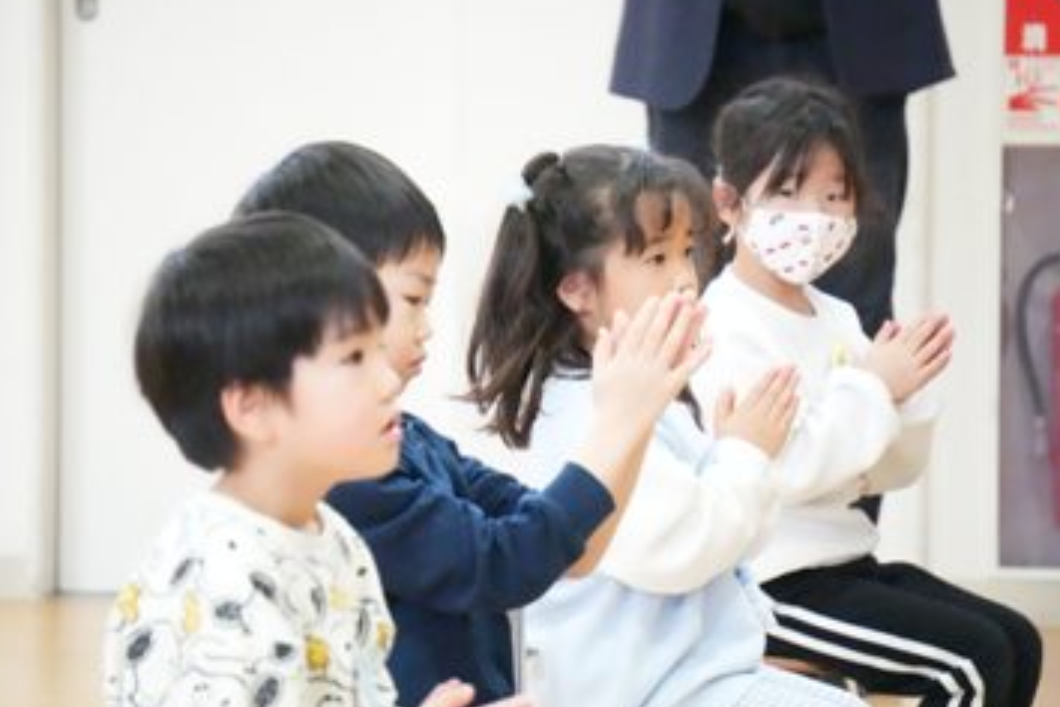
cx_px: 545
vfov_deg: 4.3
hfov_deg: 6.5
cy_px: 361
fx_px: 9392
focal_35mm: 319
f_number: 6.3
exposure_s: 1/756
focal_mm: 188
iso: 20000
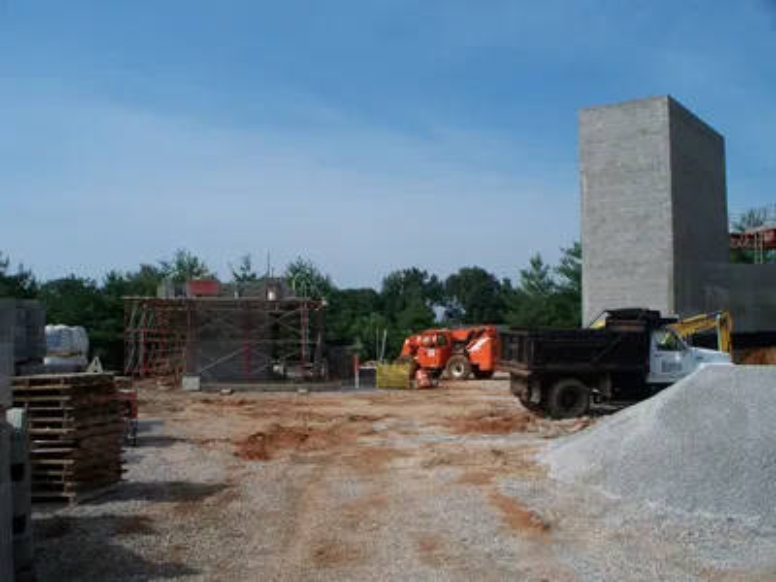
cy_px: 291
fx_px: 807
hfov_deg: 51.4
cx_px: 388
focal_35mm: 36
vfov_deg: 39.7
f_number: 5
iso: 64
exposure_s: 1/500
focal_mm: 7.54
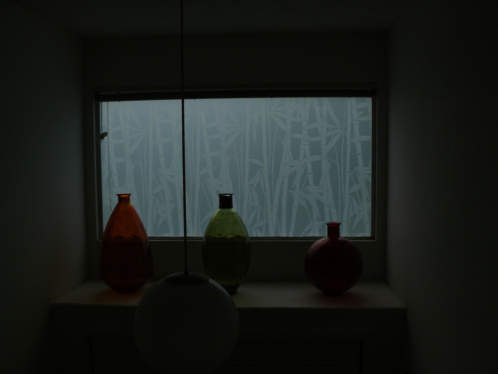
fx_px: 518
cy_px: 187
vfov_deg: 39.7
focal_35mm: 36
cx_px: 249
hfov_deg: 51.4
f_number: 3.6
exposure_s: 1/320
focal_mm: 6
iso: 100
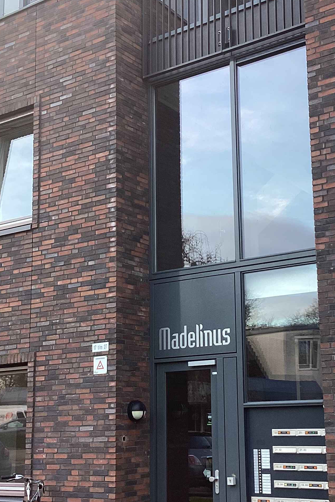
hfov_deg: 24.5
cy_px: 261
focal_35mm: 55
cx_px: 217
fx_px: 767
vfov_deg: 36.2
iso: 50
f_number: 2.4
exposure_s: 1/60
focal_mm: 3.3
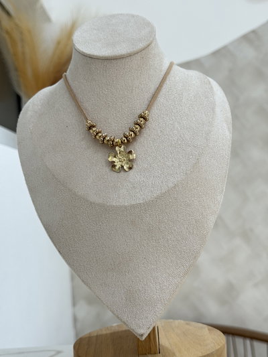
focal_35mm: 48
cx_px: 134
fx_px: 495
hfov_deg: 30.3
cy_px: 178
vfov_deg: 39.6
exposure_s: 1/100
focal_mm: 6.76
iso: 64
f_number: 1.78
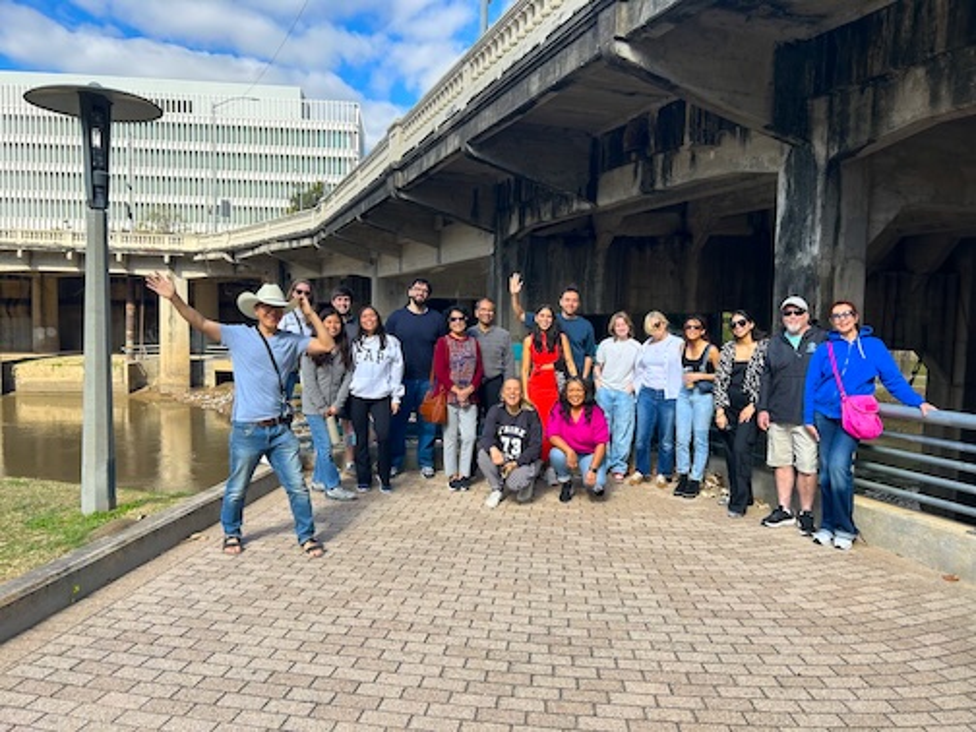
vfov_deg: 53.1
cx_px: 488
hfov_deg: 67.3
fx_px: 733
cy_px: 366
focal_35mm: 26
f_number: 1.5
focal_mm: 5.7
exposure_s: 1/1377
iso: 50
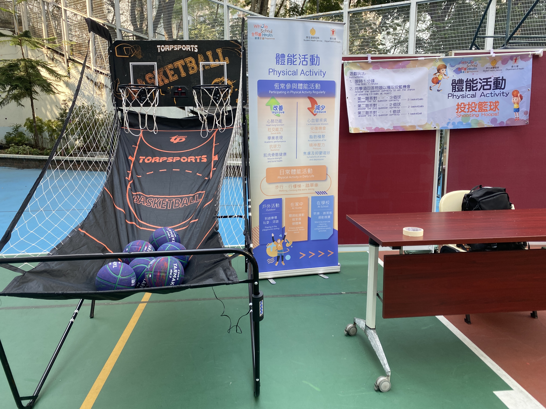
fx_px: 410
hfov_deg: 67.3
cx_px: 273
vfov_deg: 53.1
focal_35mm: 26
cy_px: 204
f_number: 1.8
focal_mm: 4.25
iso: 32
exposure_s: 1/248
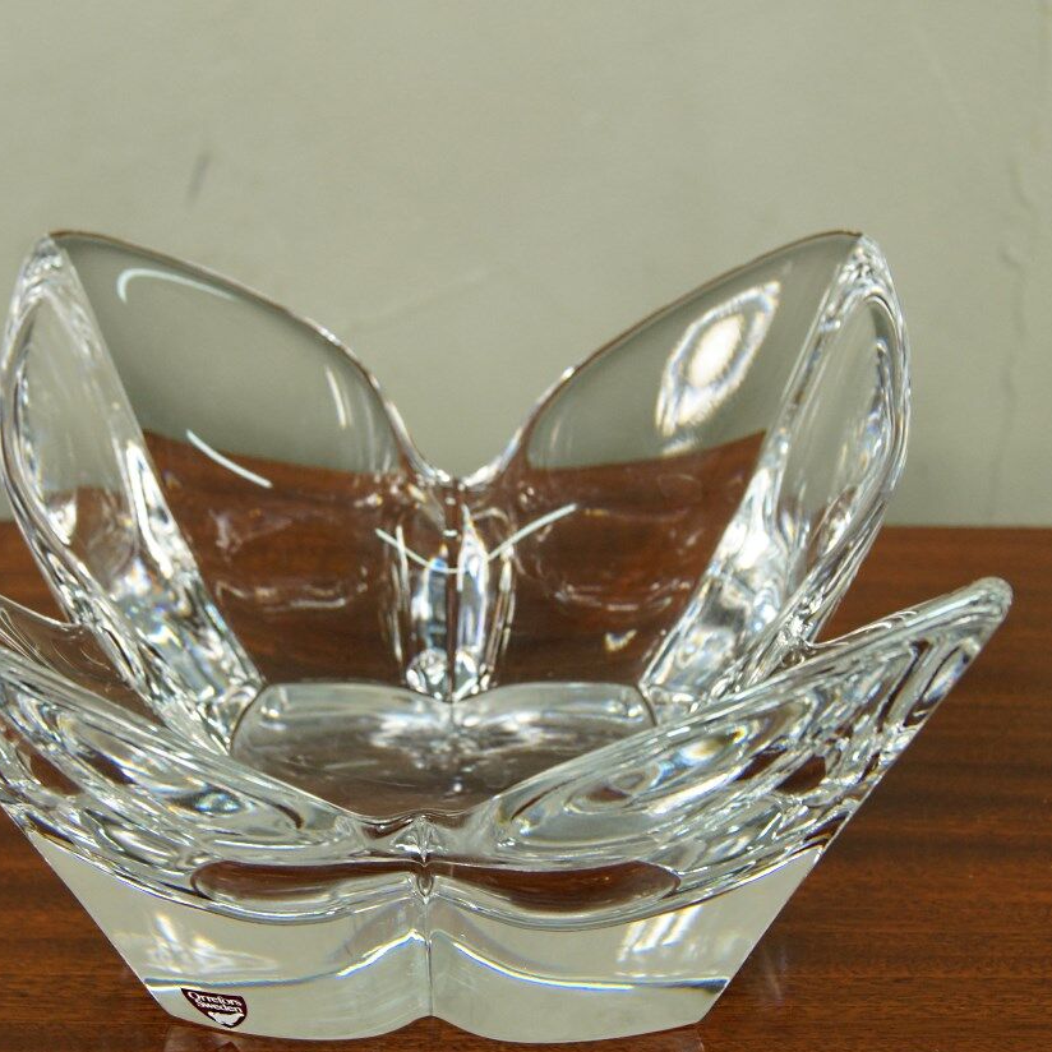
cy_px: 530
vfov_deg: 25.5
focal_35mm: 68
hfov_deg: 25.4
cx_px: 419
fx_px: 2326
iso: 400
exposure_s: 1/30
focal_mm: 35
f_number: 7.1
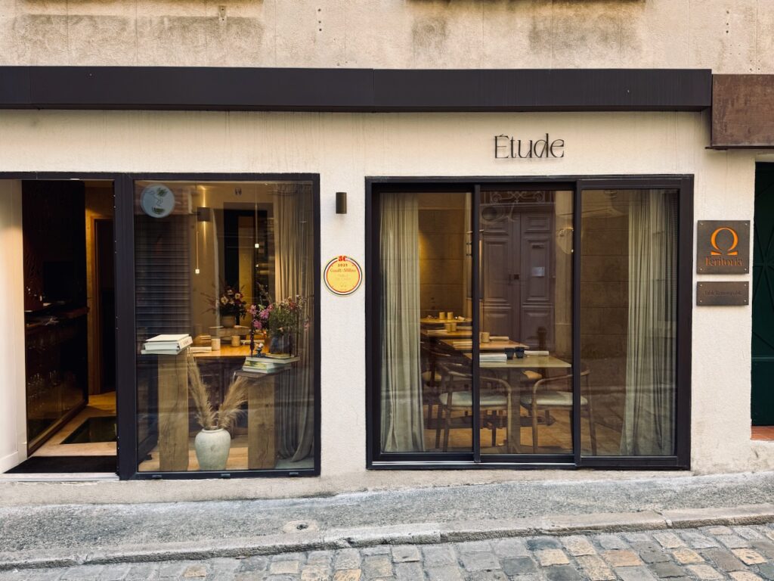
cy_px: 290
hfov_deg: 71.6
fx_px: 537
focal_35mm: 24
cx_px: 387
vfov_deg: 56.8
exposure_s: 1/121
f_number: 1.78
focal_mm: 6.76
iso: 80
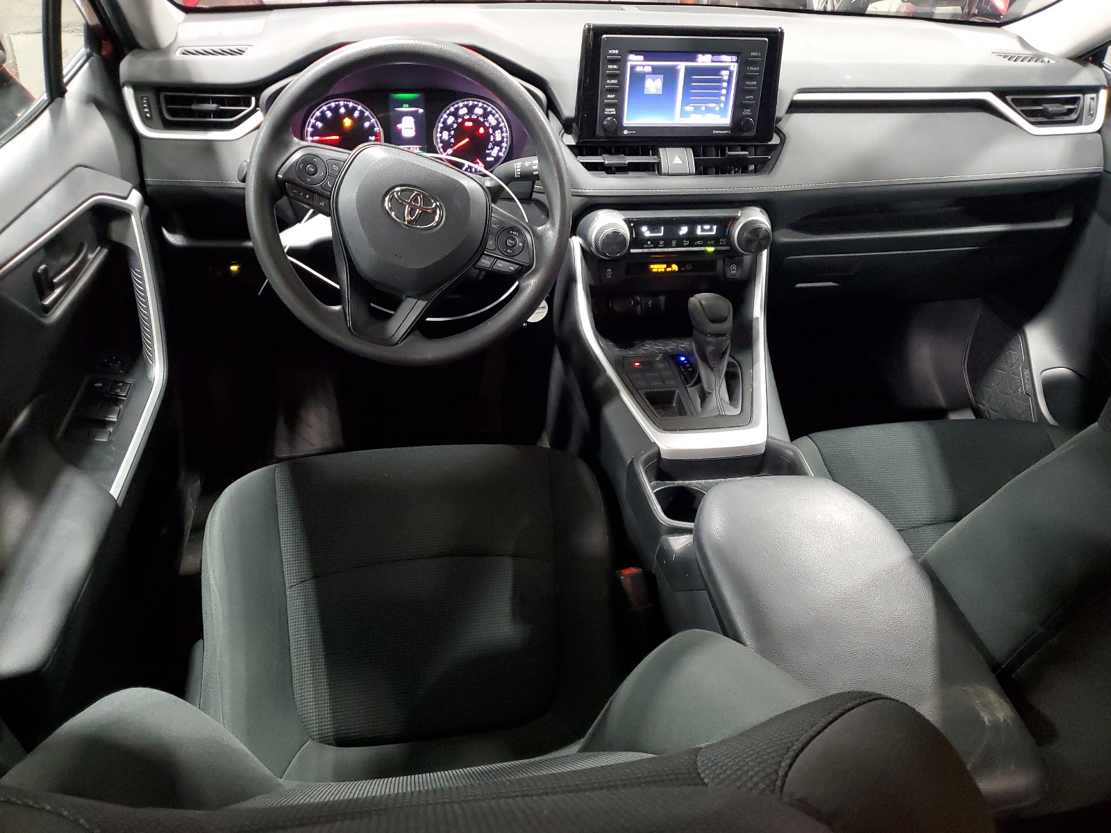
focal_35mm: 26
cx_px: 556
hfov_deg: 67.3
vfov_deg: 53.1
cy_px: 416
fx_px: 834
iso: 353
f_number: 1.5
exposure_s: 1/15
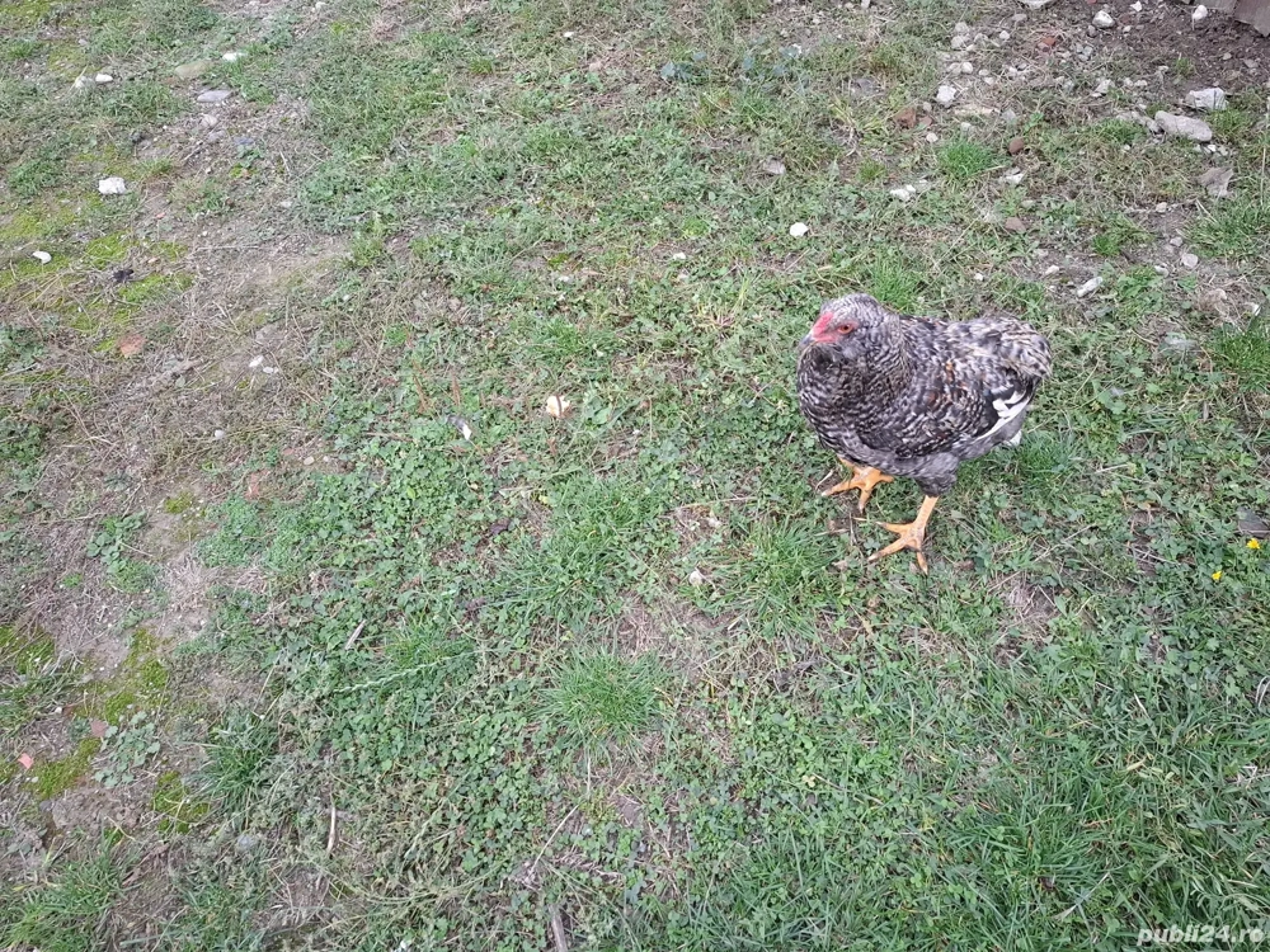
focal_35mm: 23
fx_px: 844
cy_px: 476
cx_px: 635
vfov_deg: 58.9
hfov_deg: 73.9
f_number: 1.8
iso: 320
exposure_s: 1/50
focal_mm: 5.54
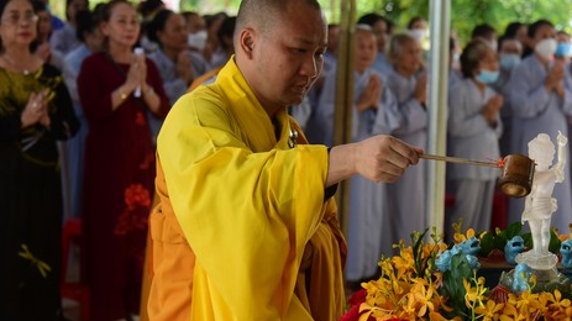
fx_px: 1228
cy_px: 190
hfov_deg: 26.0
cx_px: 397
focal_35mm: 81
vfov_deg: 14.9
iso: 500
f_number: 4
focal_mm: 55
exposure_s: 1/640
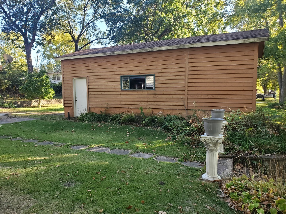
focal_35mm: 26
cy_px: 107
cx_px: 143
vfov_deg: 53.1
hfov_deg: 67.3
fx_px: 215
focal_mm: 4.3
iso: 64
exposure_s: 1/120
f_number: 2.4
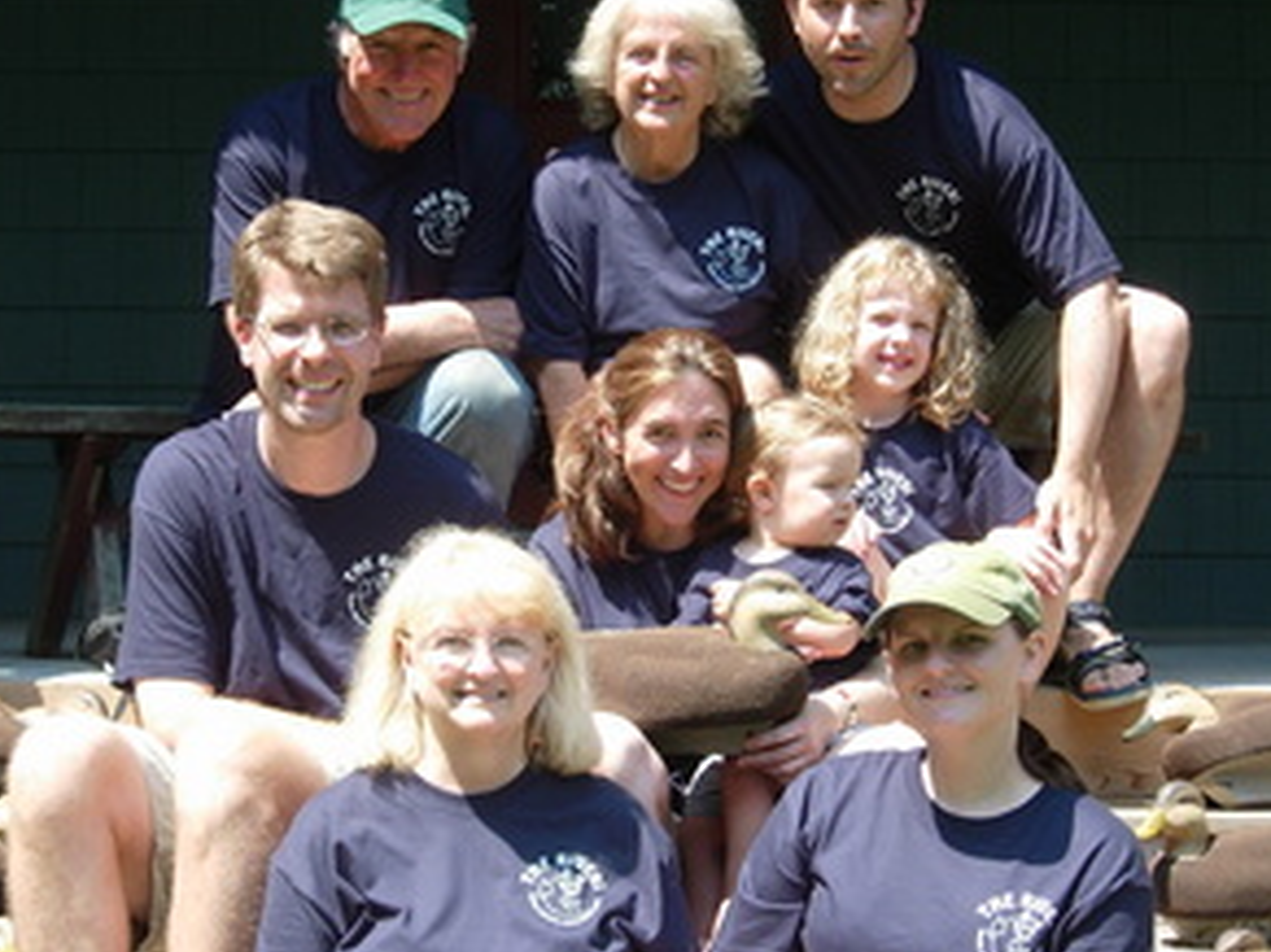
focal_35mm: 82
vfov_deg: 18.0
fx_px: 3010
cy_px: 478
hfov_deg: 23.8
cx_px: 579
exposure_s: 1/322
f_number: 3.5
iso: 79
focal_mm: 12.7
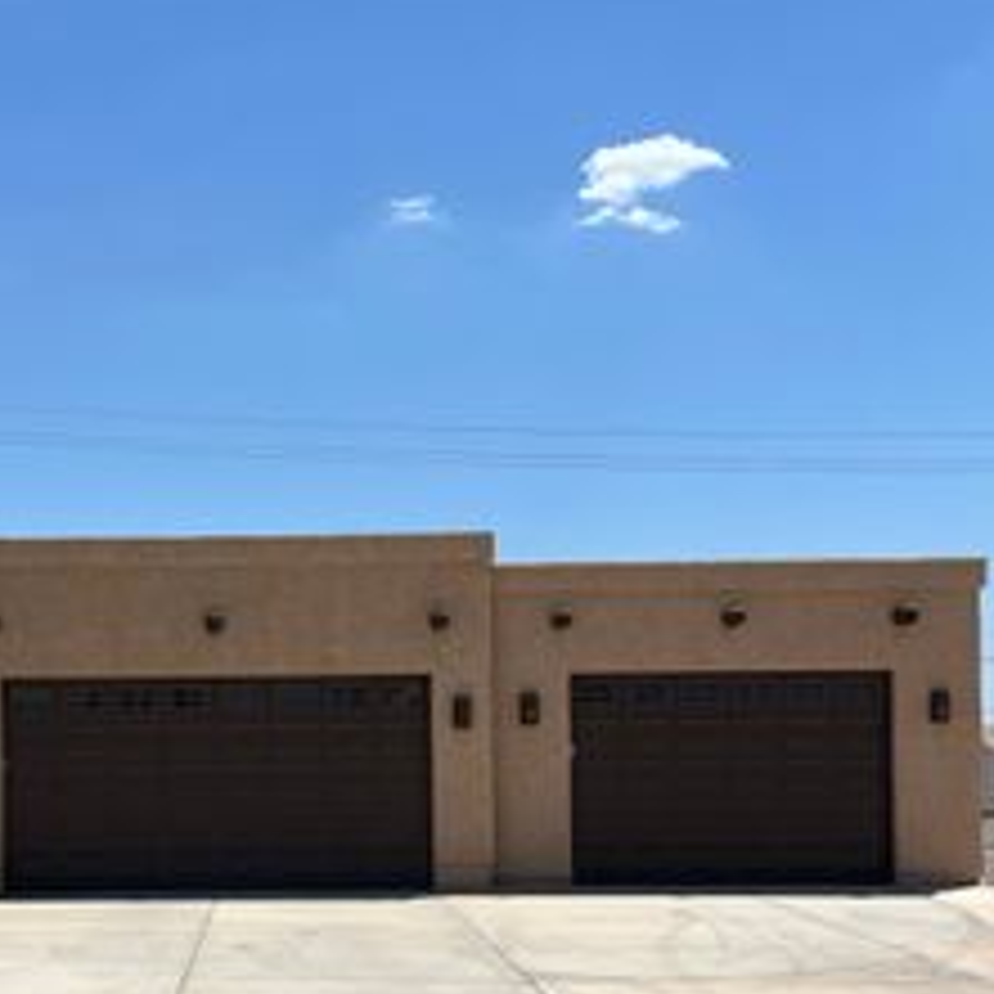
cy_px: 740
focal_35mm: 52
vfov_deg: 32.2
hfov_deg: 32.2
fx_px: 1689
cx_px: 256
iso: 50
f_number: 1.6
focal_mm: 5.1
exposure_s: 1/6494
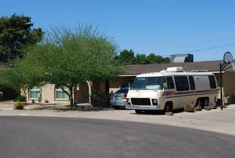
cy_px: 79
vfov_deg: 25.2
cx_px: 118
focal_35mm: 54
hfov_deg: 36.8
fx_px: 353
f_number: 9
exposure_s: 1/320
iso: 100
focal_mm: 36
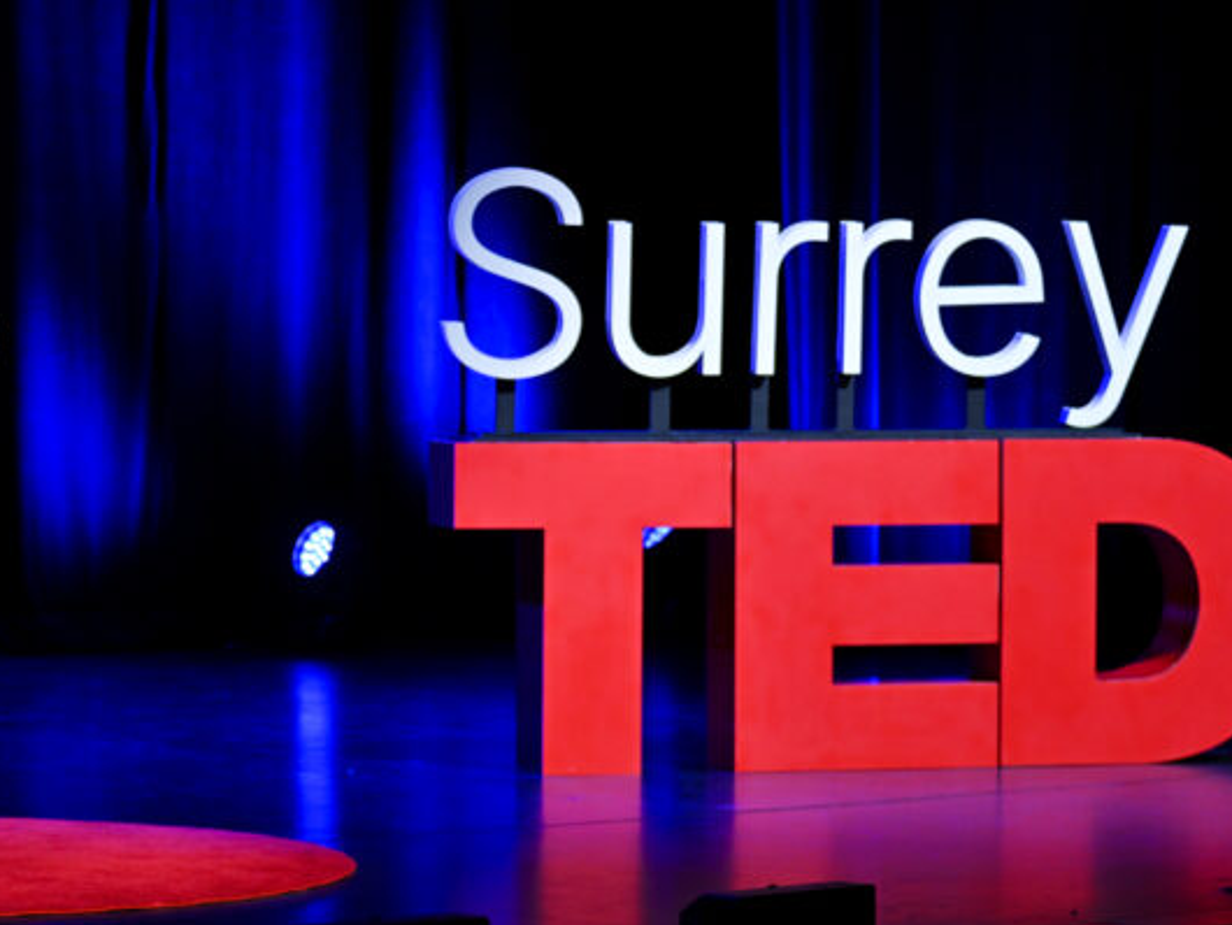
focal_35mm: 188
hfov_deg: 10.5
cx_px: 456
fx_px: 6694
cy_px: 388
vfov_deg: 7.9
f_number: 2.8
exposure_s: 1/400
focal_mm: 135
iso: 2000
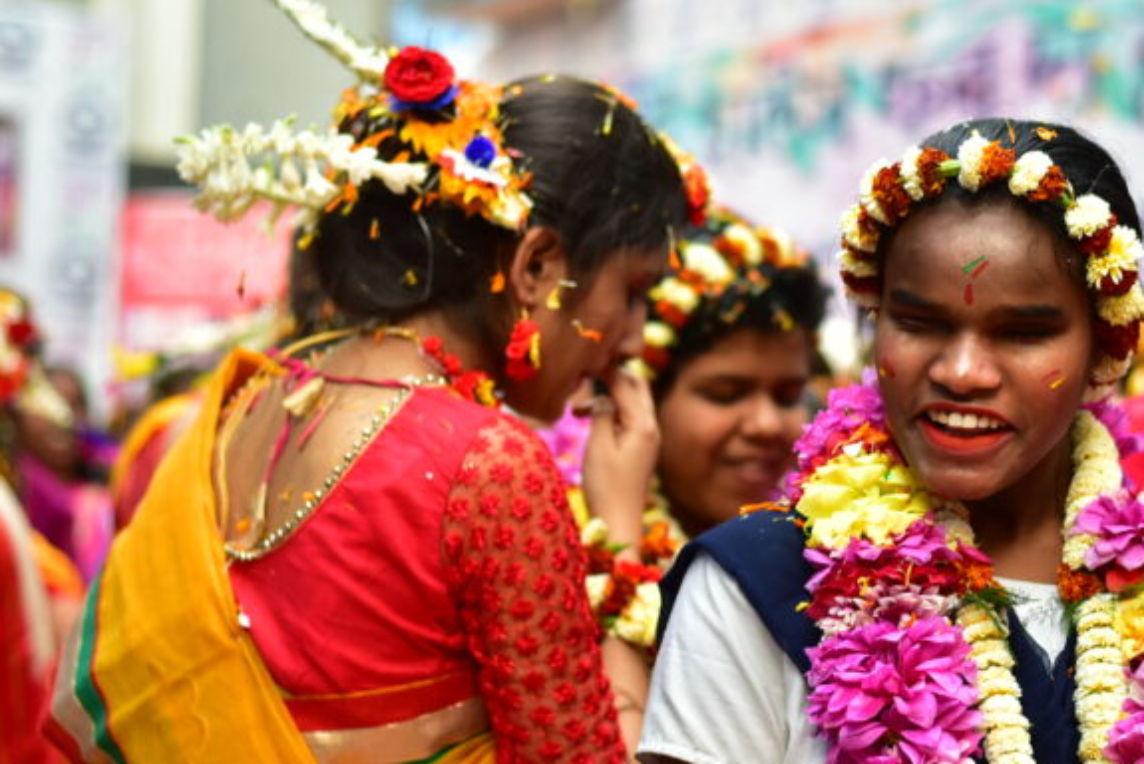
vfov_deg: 15.4
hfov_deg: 22.6
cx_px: 911
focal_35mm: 89
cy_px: 439
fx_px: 2830
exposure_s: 1/500
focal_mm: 50
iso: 1250
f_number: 2.2
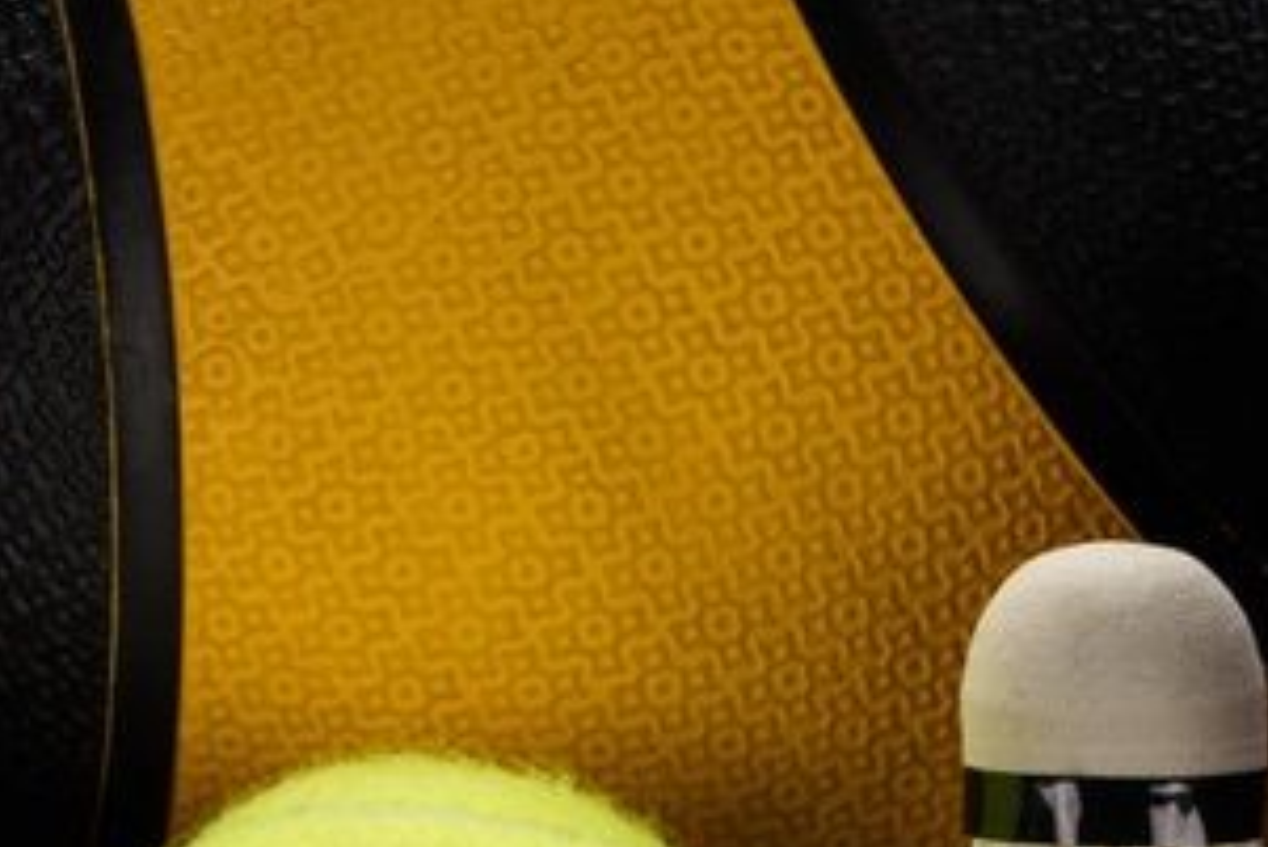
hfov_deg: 4.9
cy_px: 95
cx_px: 400
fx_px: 14729
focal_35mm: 418
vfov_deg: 3.3
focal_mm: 105
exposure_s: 1/200
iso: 80
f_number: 11
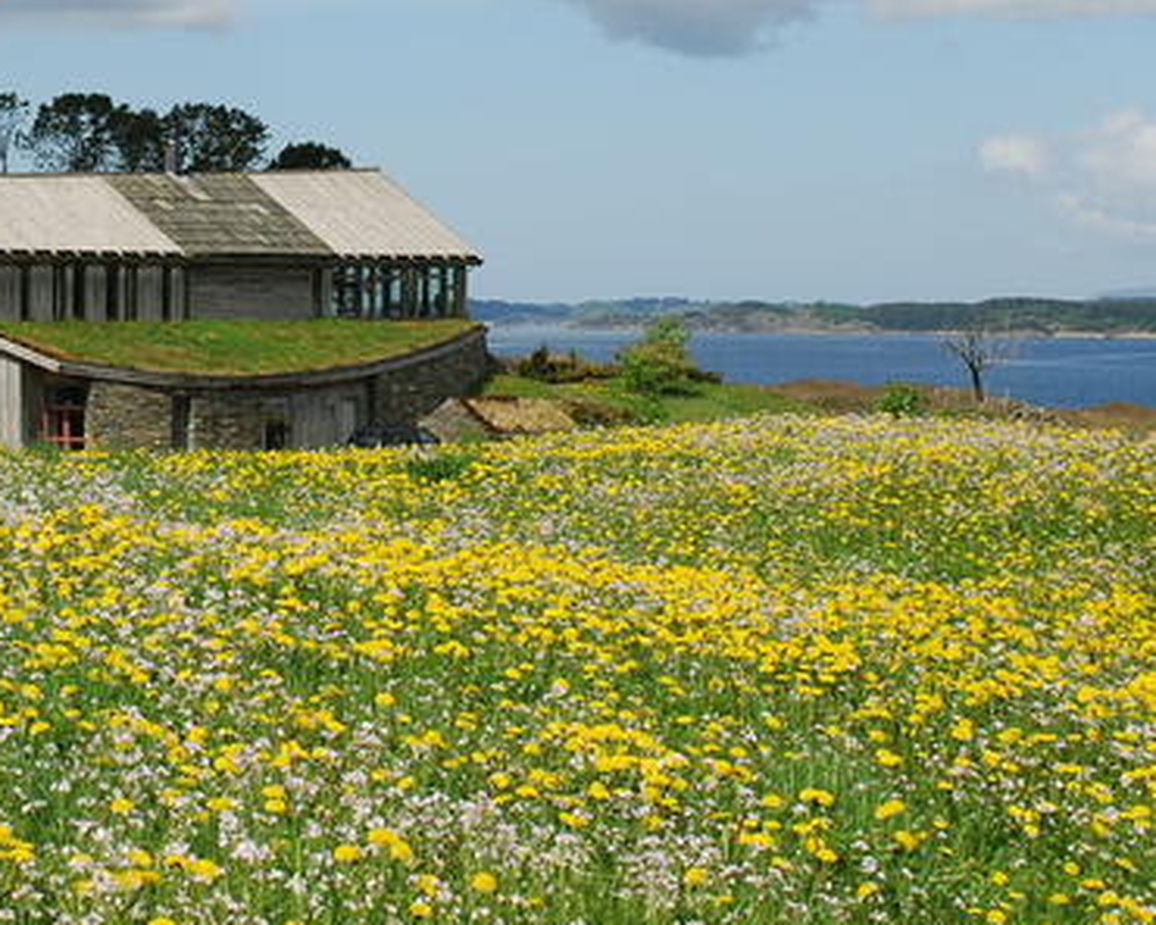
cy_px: 236
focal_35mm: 116
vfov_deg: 13.2
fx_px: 3969
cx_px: 209
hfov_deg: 16.4
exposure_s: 1/250
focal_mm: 38
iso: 110
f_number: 10
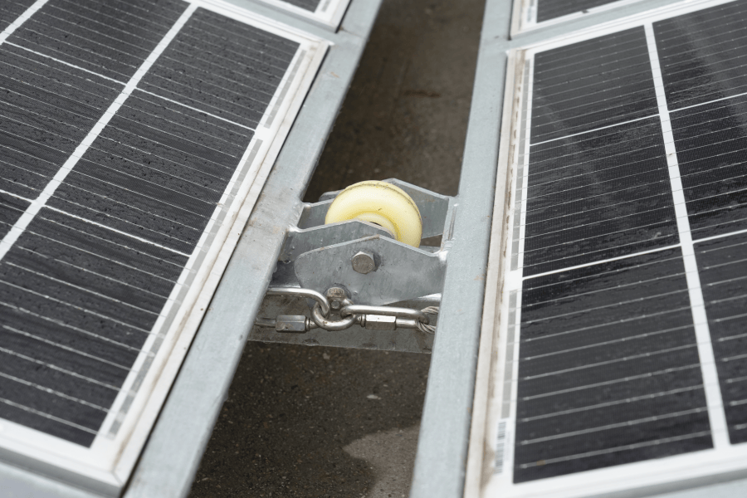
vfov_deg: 23.0
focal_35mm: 59
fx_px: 1224
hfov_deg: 33.9
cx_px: 374
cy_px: 249
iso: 1600
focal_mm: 59
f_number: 7.1
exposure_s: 1/200
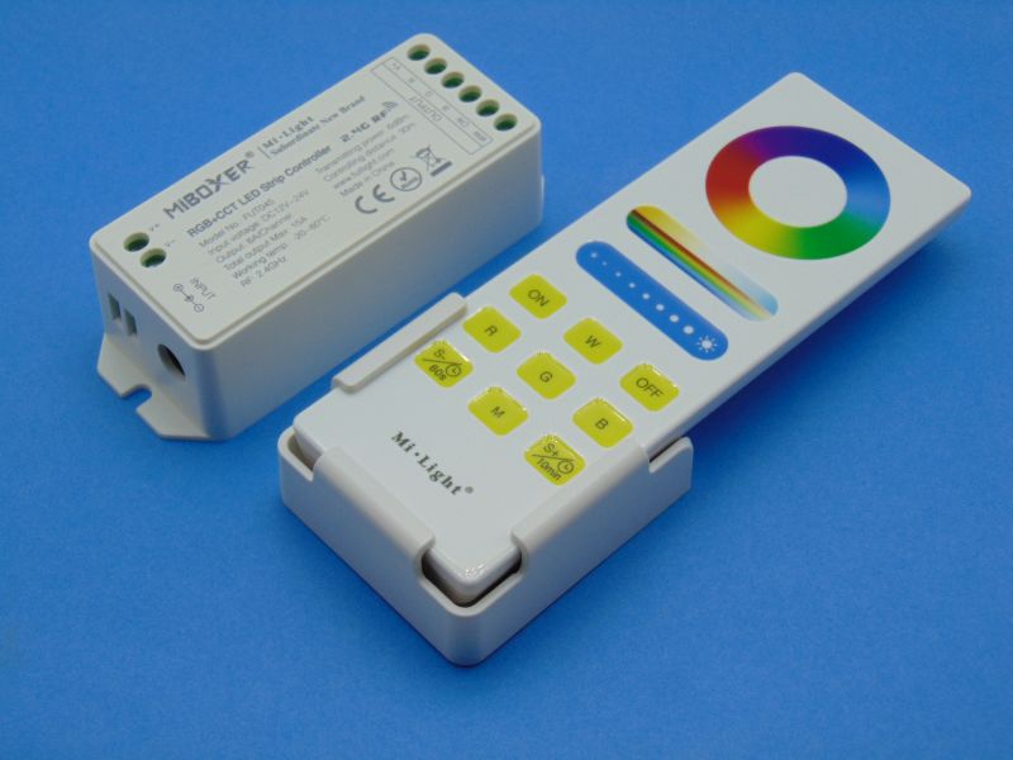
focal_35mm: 71
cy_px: 380
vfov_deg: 20.7
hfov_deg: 27.4
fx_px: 2078
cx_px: 506
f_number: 3.7
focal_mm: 12.8
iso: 80
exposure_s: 1/160
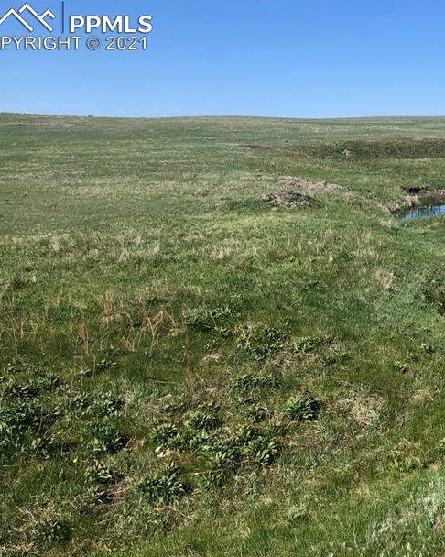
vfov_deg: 40.1
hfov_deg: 30.6
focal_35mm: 46
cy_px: 350
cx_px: 438
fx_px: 758
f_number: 1.8
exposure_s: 1/2024
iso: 20
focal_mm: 3.99
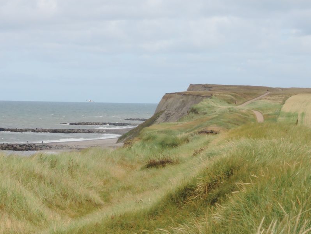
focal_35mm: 181
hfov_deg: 10.9
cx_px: 197
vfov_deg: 8.2
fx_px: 1626
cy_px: 134
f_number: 7.1
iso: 400
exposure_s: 1/125
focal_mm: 25.5
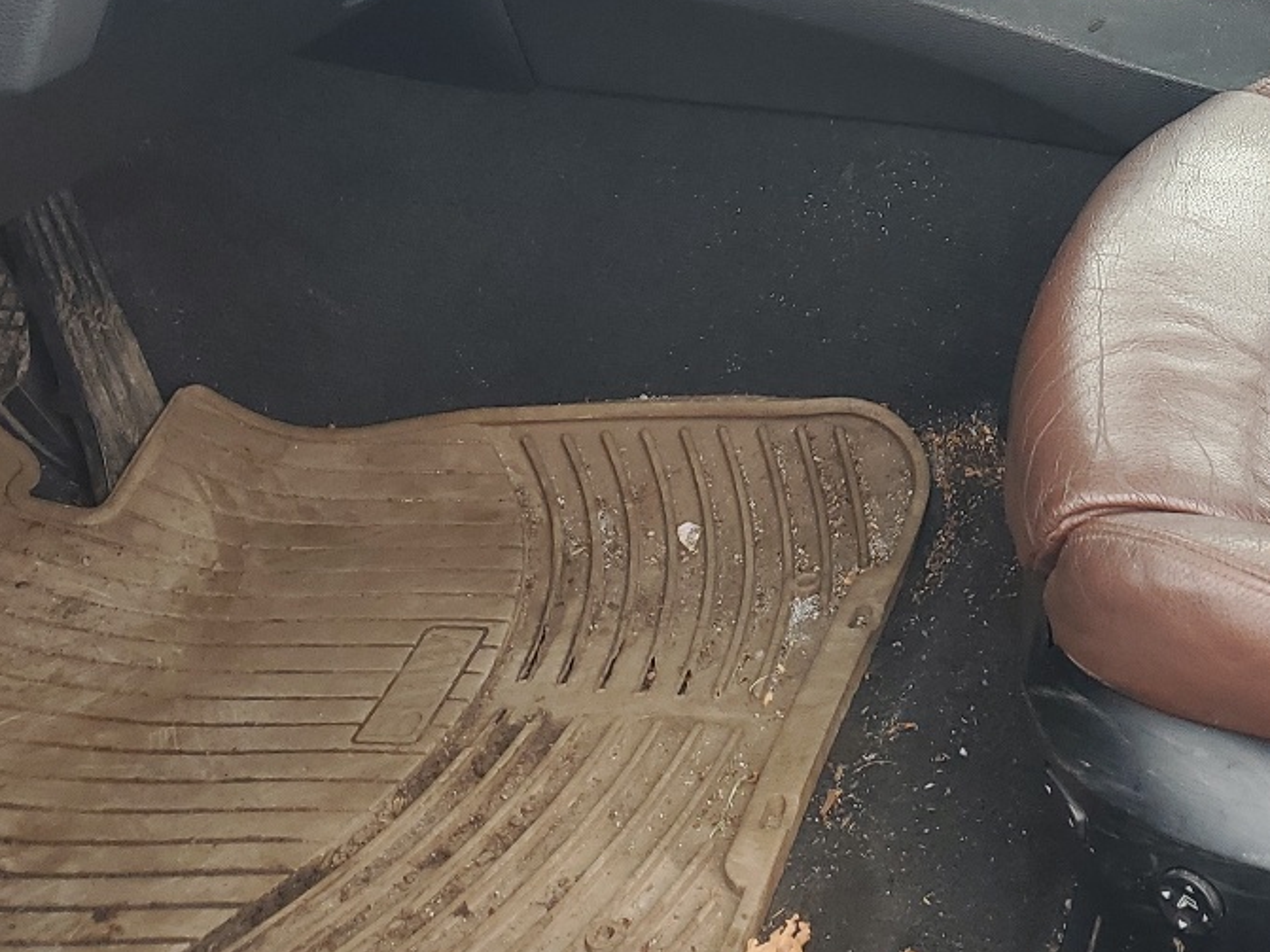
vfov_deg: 22.7
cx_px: 1147
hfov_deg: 29.9
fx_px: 2274
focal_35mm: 62
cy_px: -6
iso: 50
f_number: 1.5
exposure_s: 1/417
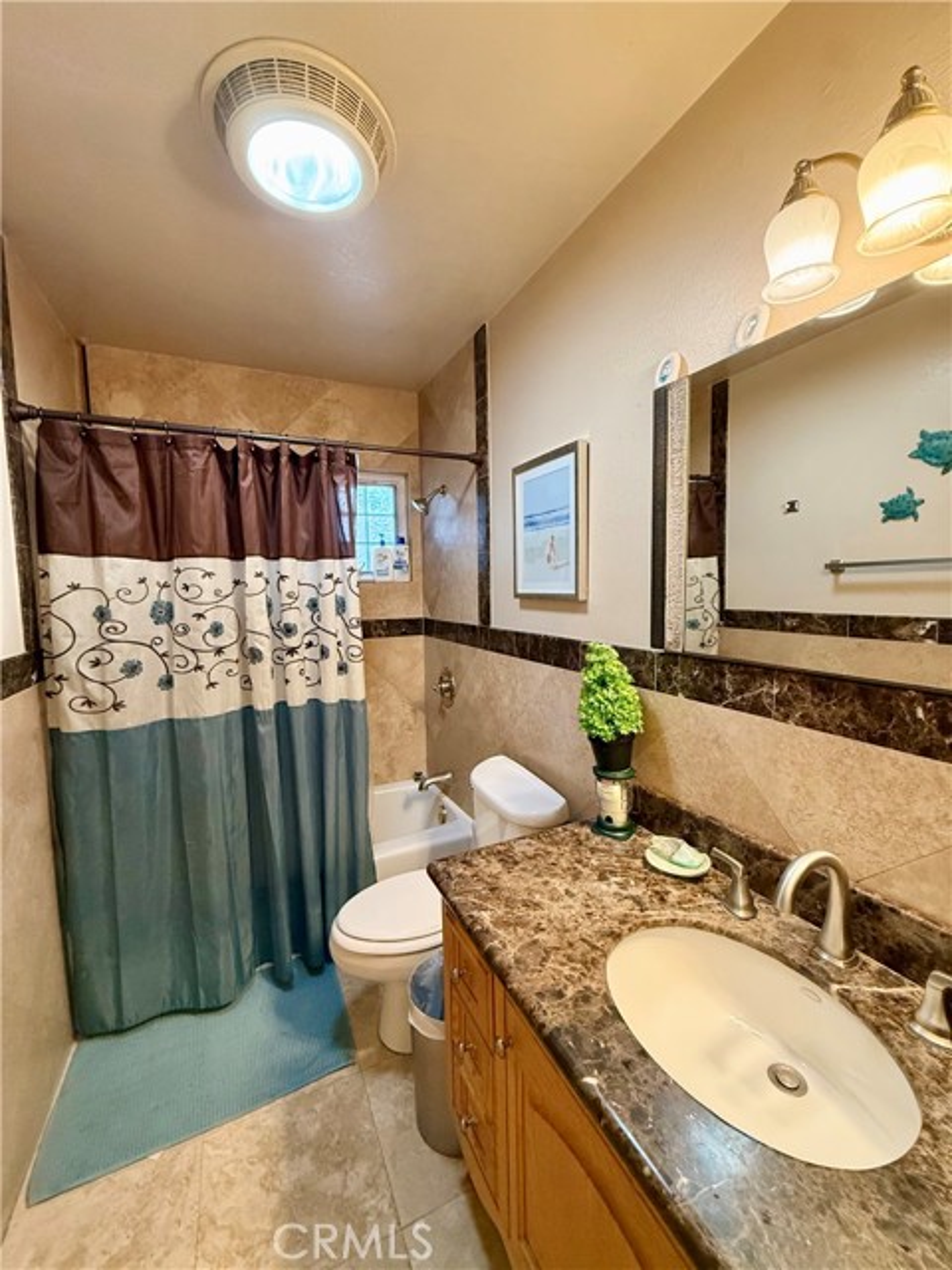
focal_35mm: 14
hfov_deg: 85.7
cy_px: 635
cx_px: 476
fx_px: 513
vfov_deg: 102.1
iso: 500
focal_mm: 2.22
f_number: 2.2
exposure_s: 1/120
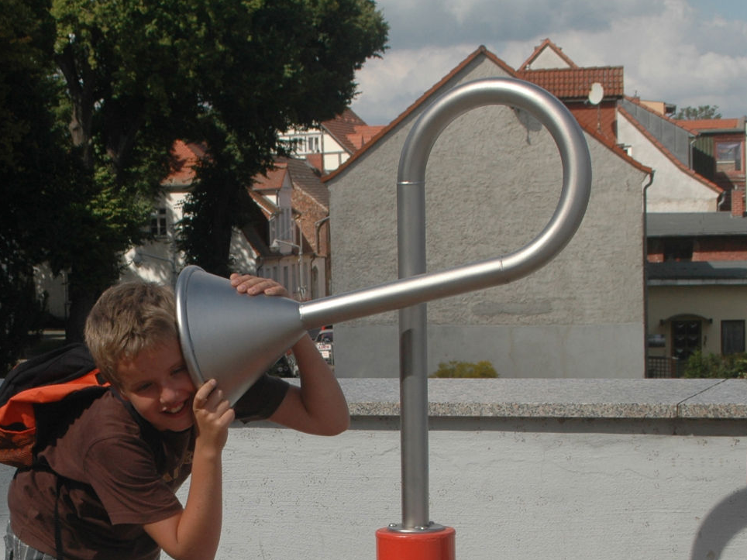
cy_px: 520
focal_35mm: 98
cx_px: 164
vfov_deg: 14.9
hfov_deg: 19.8
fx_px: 2115
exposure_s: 1/400
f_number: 10
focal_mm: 32
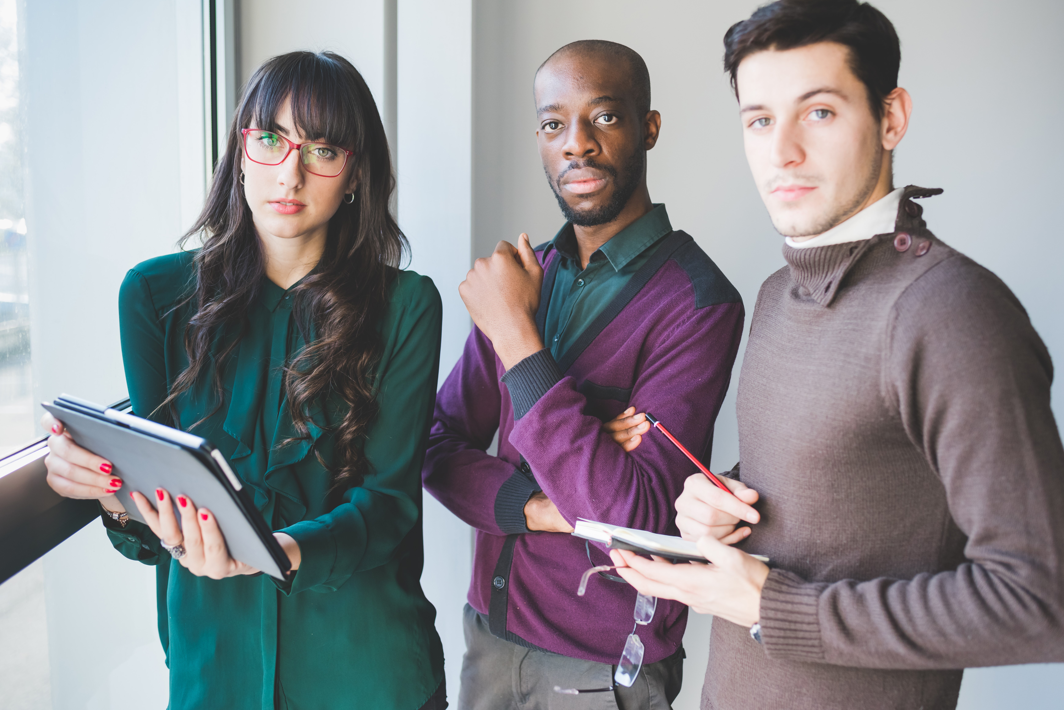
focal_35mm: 37
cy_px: 357
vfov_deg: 36.0
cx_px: 560
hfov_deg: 51.9
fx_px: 1094
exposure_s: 1/400
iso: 400
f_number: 2.8
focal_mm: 35
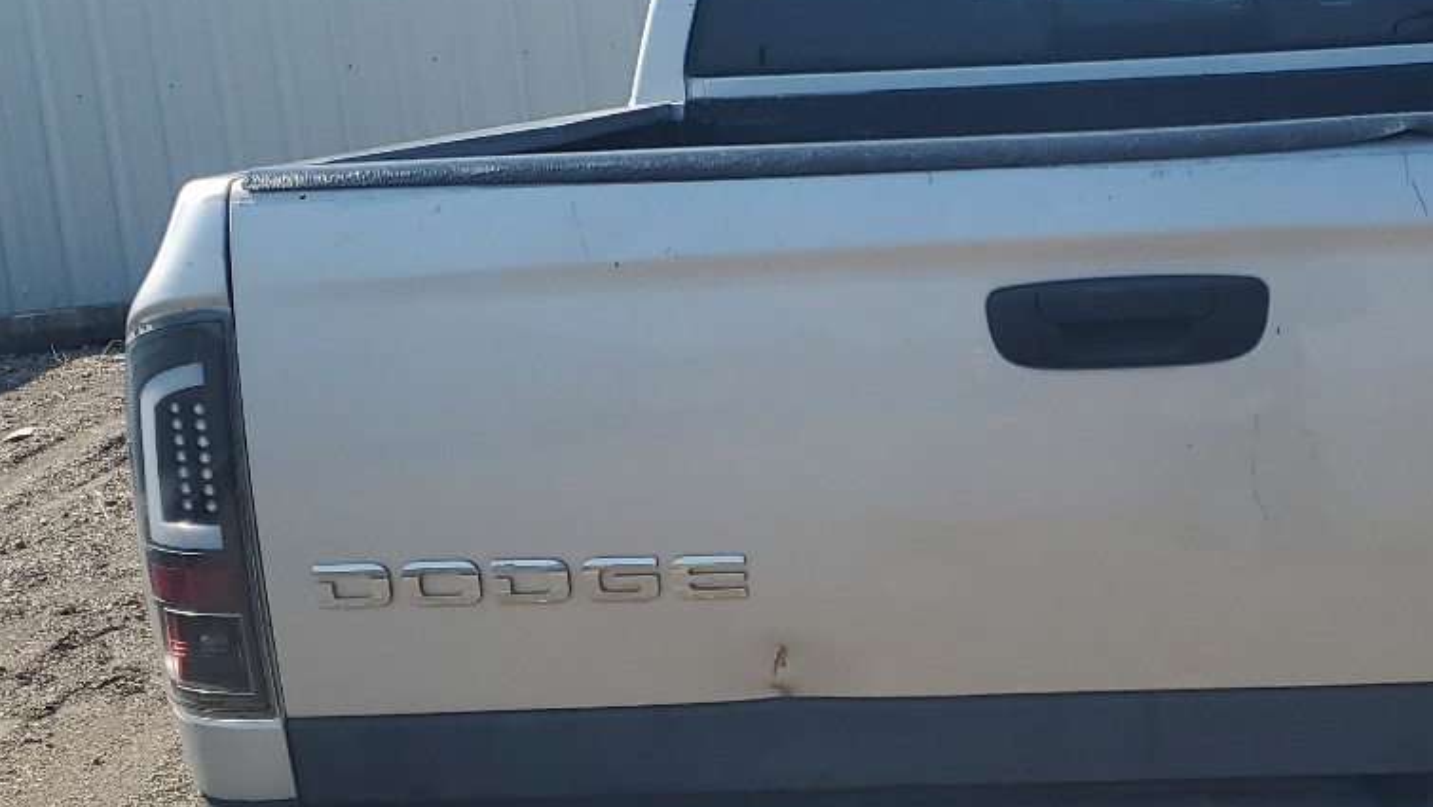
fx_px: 2280
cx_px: 1108
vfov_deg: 20.0
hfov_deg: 34.0
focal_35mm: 60
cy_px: 566
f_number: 1.5
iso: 50
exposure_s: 1/3333
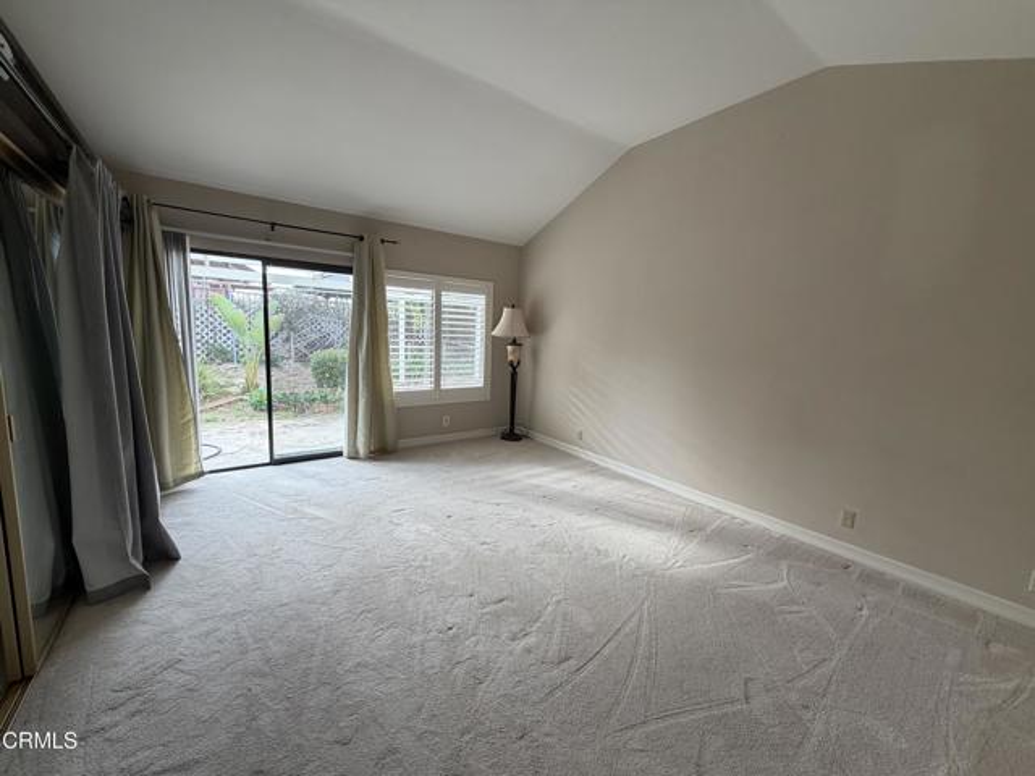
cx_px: 518
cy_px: 388
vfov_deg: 85.7
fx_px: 419
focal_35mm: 14
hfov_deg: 102.1
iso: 100
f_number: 2.2
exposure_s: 1/121
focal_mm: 2.22
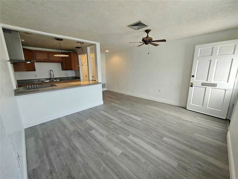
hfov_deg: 106.2
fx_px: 89
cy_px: 90
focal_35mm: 13
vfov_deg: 89.9
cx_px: 119
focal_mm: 2.2
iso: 100
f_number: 2.2
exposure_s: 1/60.2
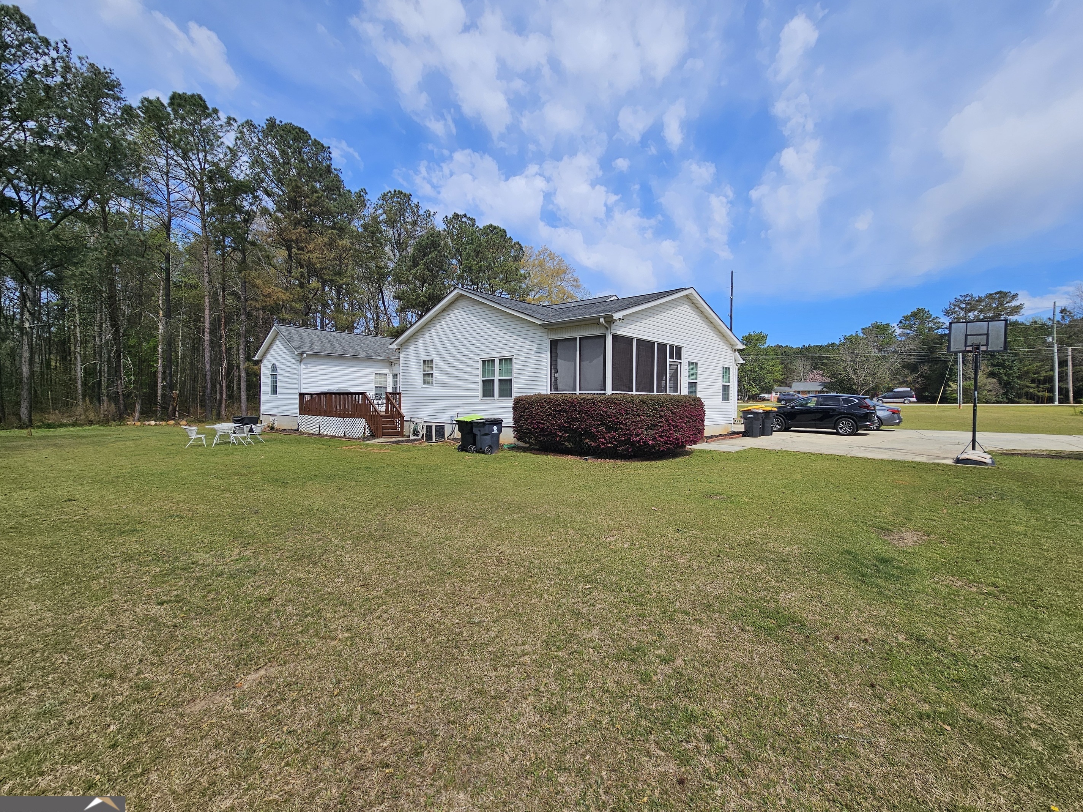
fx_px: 438
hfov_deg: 101.9
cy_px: 402
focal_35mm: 14
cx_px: 577
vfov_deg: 85.7
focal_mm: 2.2
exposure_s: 1/3390
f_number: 2.2
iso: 50
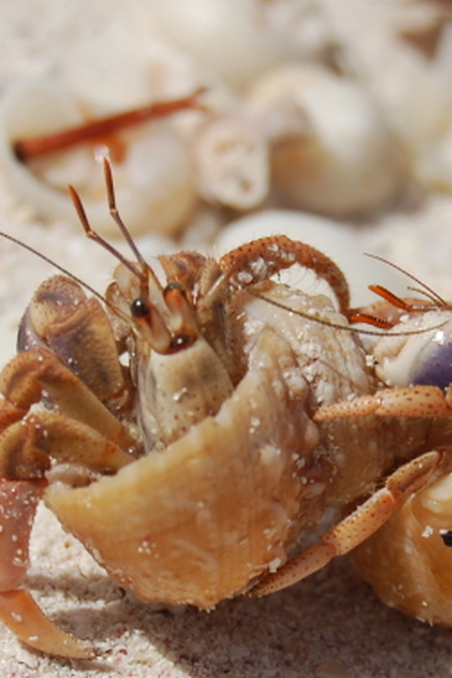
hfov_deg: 7.8
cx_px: 300
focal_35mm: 175
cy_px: 441
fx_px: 3297
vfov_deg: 11.7
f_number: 8
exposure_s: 1/640
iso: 100
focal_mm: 55
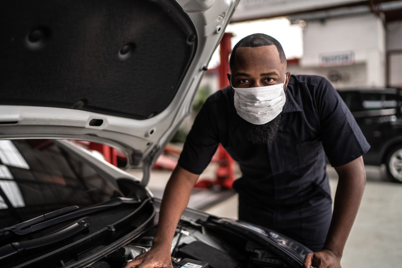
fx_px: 391
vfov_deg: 37.9
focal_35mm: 35
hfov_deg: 54.4
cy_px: 134
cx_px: 201
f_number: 1.4
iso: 80
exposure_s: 1/160
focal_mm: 35
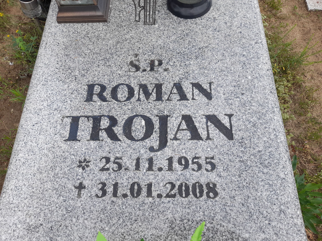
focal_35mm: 25
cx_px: 161
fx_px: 233
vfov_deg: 54.9
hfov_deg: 69.4
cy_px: 120
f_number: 2
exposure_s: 1/260
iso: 20
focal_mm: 4.6
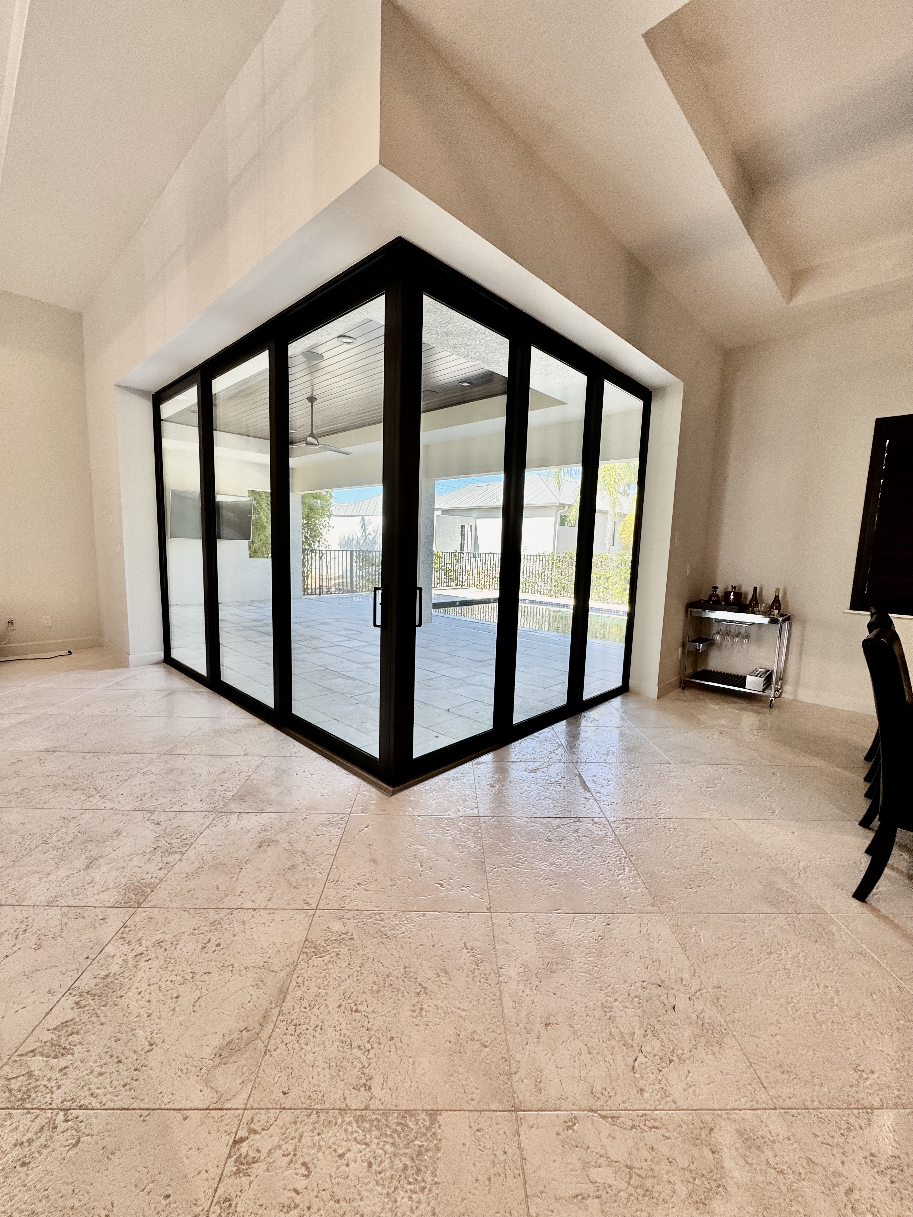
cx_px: 456
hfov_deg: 85.7
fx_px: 492
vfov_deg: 102.1
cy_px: 608
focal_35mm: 14
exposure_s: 1/140
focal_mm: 2.22
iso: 40
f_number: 2.2
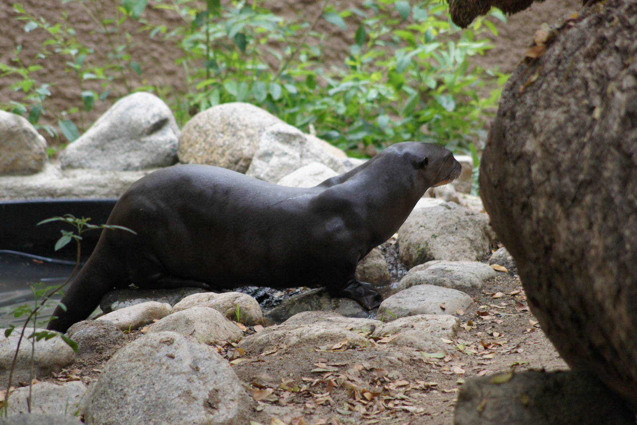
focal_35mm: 300
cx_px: 318
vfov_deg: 4.6
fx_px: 5308
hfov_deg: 6.9
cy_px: 212
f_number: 5.6
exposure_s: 1/250
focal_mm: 200
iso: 1600
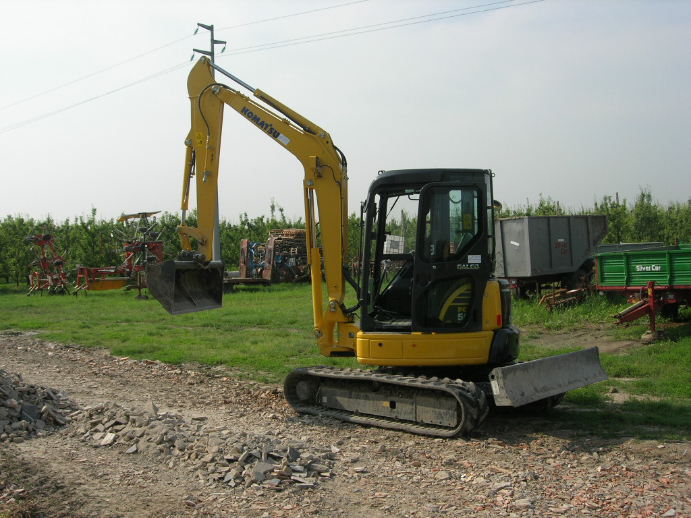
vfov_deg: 37.7
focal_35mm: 38
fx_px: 759
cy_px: 259
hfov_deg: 49.0
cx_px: 346
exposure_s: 1/668
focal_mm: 7.8
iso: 64
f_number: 4.8
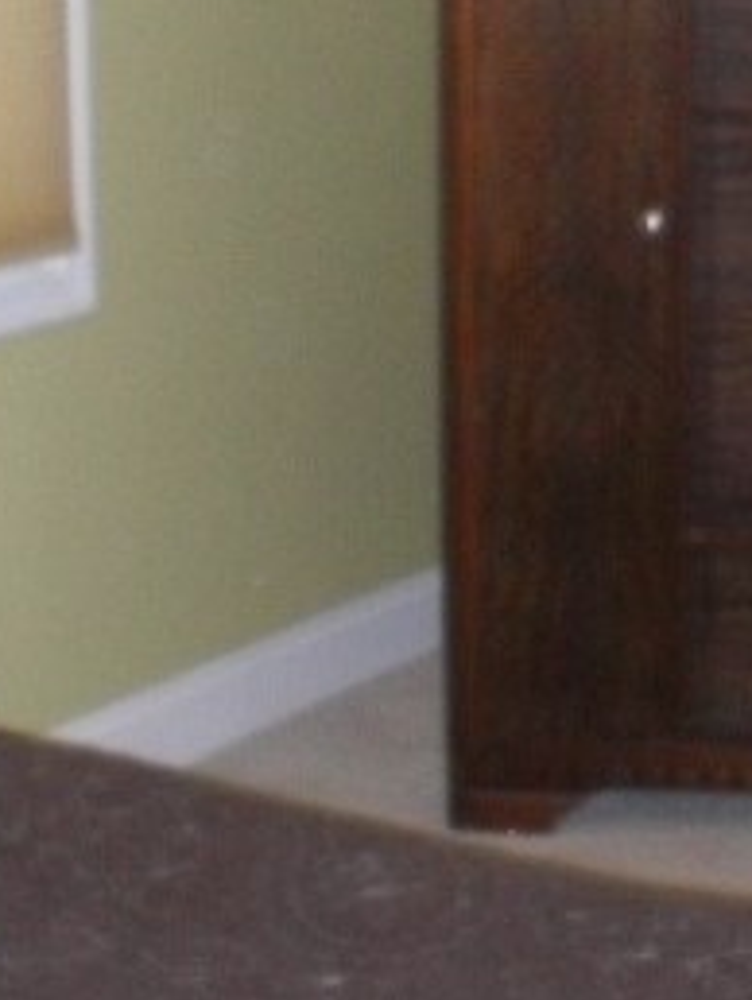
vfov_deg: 18.7
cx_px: 814
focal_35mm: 104
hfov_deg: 14.0
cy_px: 178
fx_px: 3007
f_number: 3.2
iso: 320
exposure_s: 1/45
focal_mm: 6.3
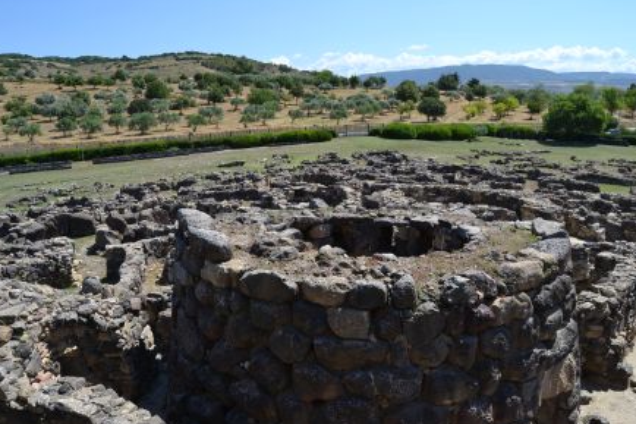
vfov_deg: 46.4
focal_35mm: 28
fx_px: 494
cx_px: 319
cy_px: 216
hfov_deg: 65.5
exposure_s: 1/250
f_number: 8
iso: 100
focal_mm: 18
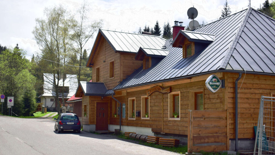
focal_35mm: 47
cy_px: 92
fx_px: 339
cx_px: 138
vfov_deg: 25.6
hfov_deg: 44.1
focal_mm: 29
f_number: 5.6
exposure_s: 1/1250
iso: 200
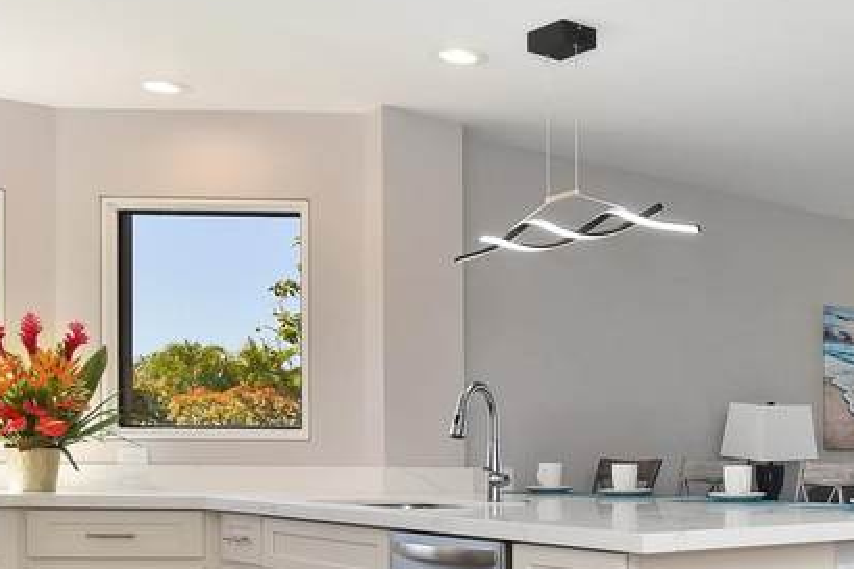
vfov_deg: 26.2
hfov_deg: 34.9
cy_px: 491
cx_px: 906
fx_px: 1186
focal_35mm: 50
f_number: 16
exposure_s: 1/60
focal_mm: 16
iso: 800
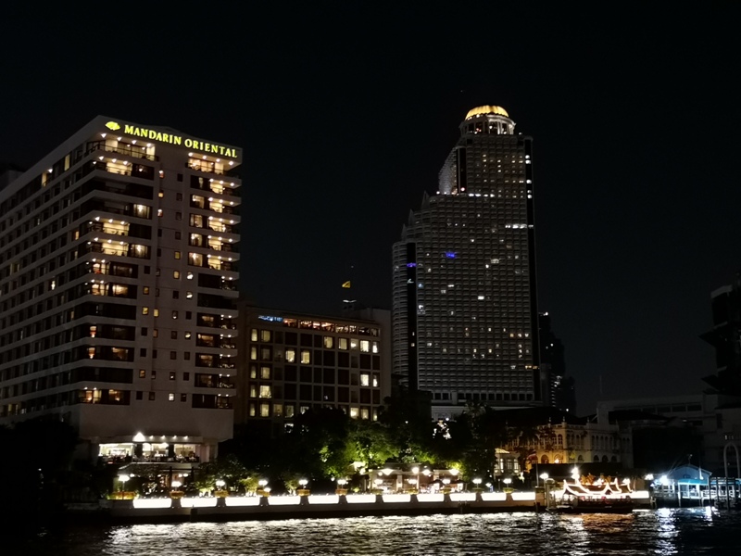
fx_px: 942
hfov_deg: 42.9
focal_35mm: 44
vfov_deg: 32.9
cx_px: 370
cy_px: 278
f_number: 1.8
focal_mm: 3.95
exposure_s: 1/16.7
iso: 800
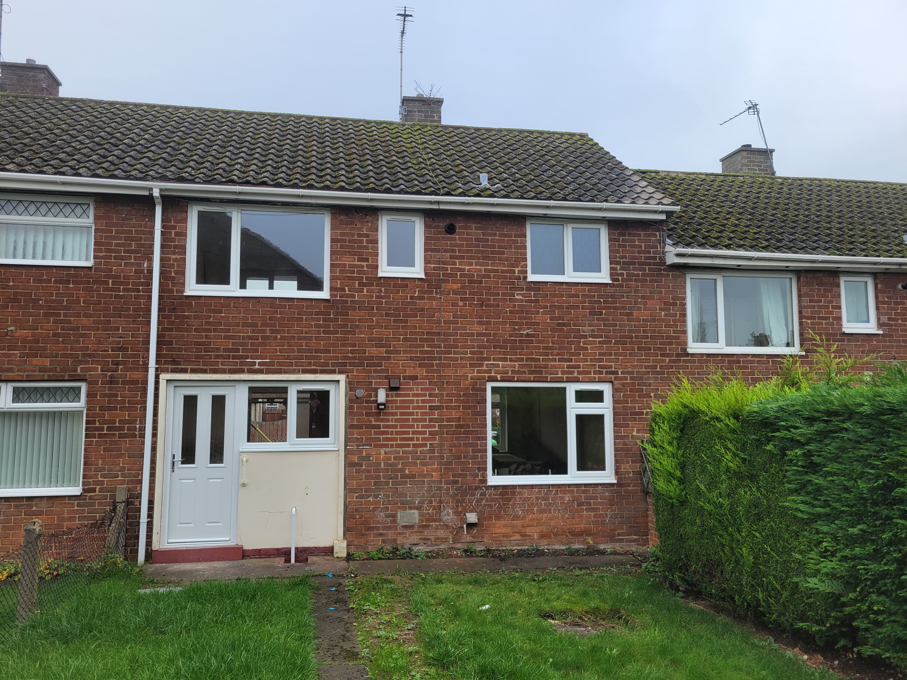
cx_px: 437
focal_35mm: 27
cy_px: 330
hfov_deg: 65.3
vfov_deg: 51.3
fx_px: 707
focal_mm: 5.4
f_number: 1.8
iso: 40
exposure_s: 1/526
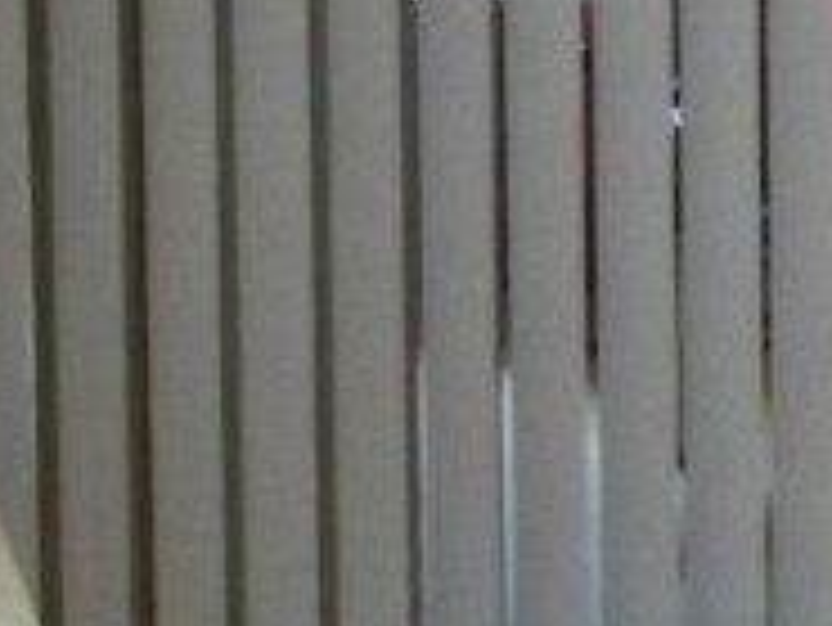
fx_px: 4209
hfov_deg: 10.9
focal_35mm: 175
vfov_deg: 8.4
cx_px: 1174
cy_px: -34
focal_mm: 6.5
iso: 320
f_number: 3.1
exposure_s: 1/8
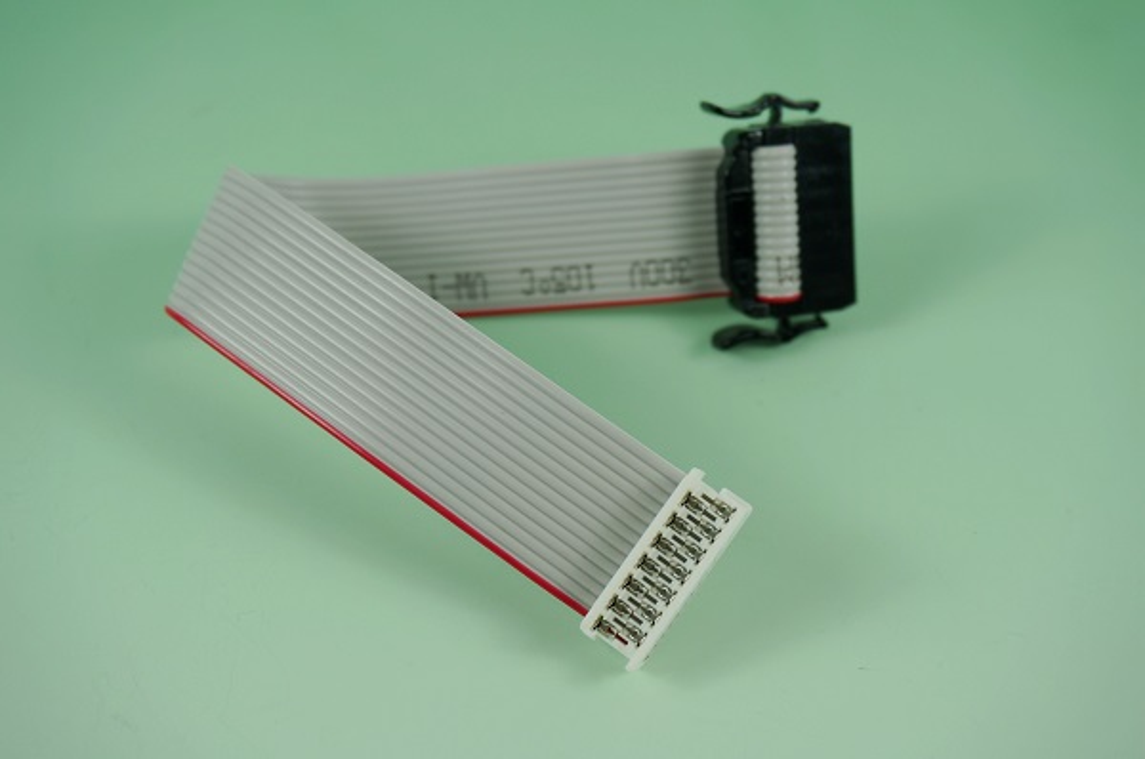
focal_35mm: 57
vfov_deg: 23.7
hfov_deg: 35.1
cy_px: 380
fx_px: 1810
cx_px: 572
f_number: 6.3
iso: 100
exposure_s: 1/80
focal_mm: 38
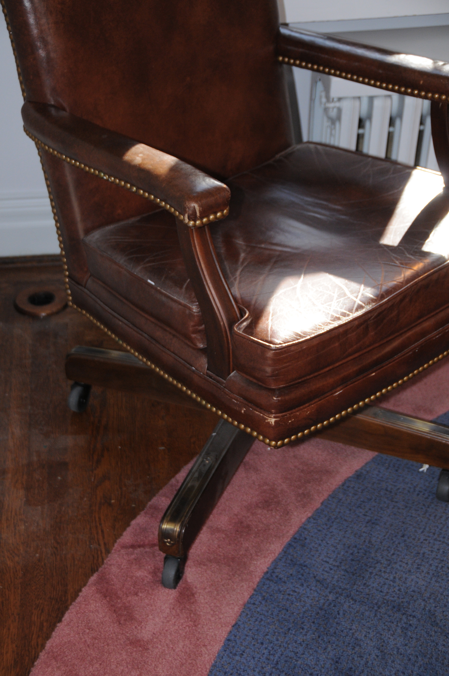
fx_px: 1069
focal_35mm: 57
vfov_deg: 35.1
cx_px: 224
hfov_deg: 23.7
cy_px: 338
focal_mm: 38
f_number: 4.2
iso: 640
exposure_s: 1/160
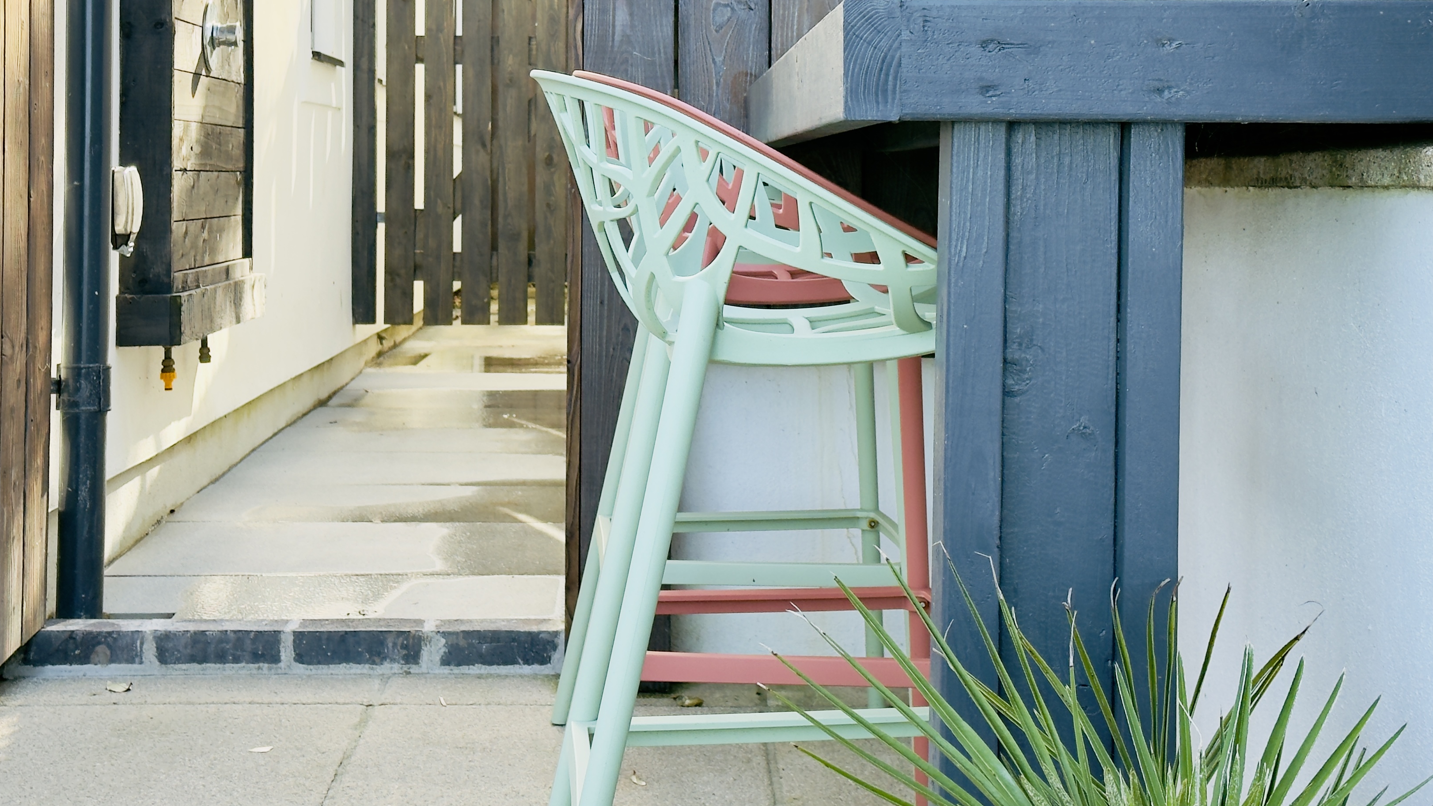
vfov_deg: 18.3
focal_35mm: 65
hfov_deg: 32.4
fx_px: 2470
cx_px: 690
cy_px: 142
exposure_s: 1/875
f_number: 1.78
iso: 80
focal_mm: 6.76
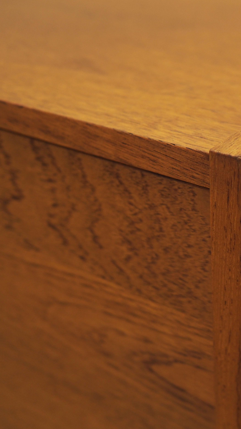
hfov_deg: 23.3
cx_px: 221
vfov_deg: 41.3
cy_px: 217
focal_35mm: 50
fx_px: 568
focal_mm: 17
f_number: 2.5
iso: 320
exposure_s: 1/50
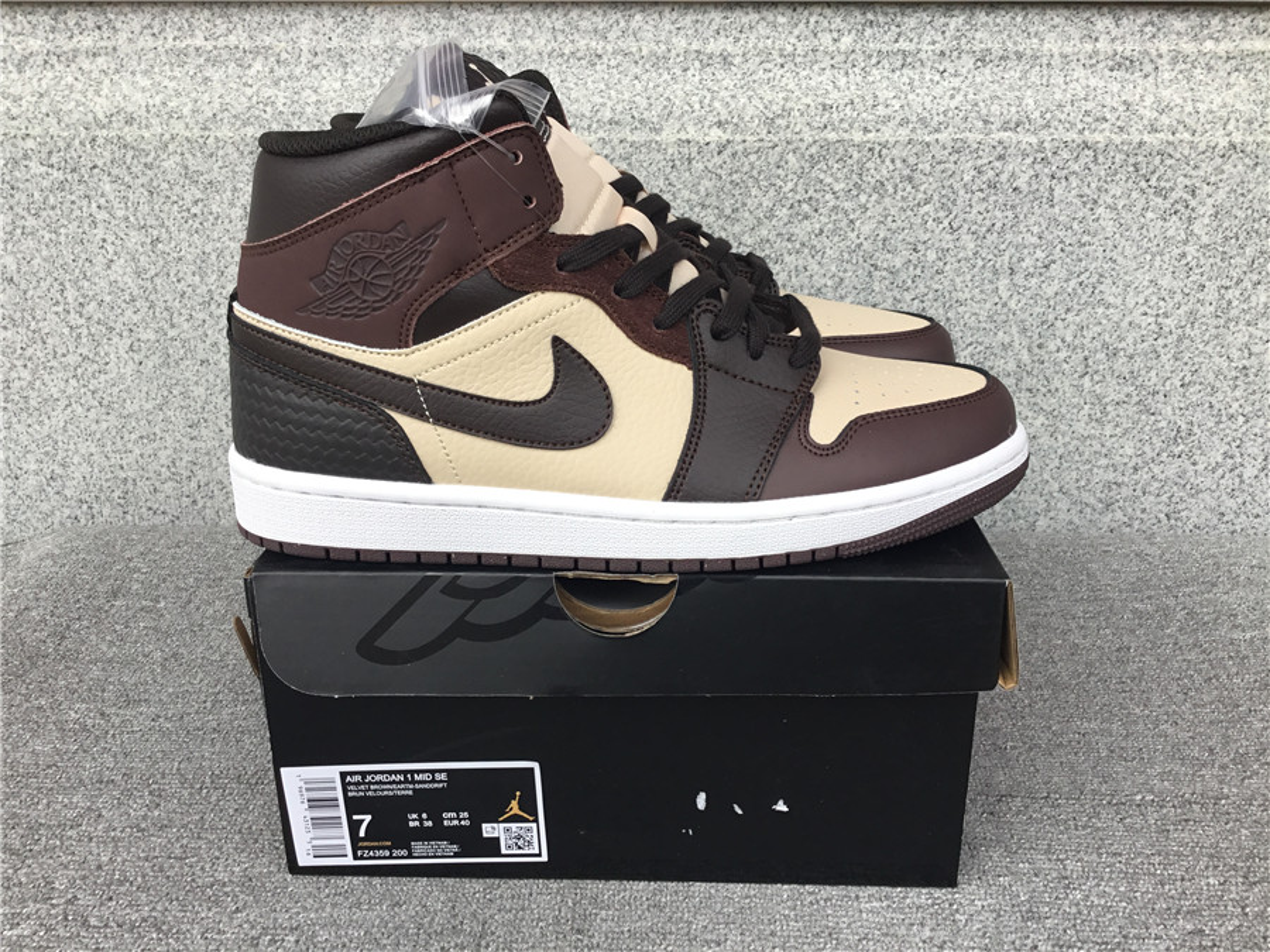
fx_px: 1137
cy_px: 476
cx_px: 635
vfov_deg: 45.4
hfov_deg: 58.4
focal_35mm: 31
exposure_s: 1/100
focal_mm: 3.3
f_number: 2.4
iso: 32
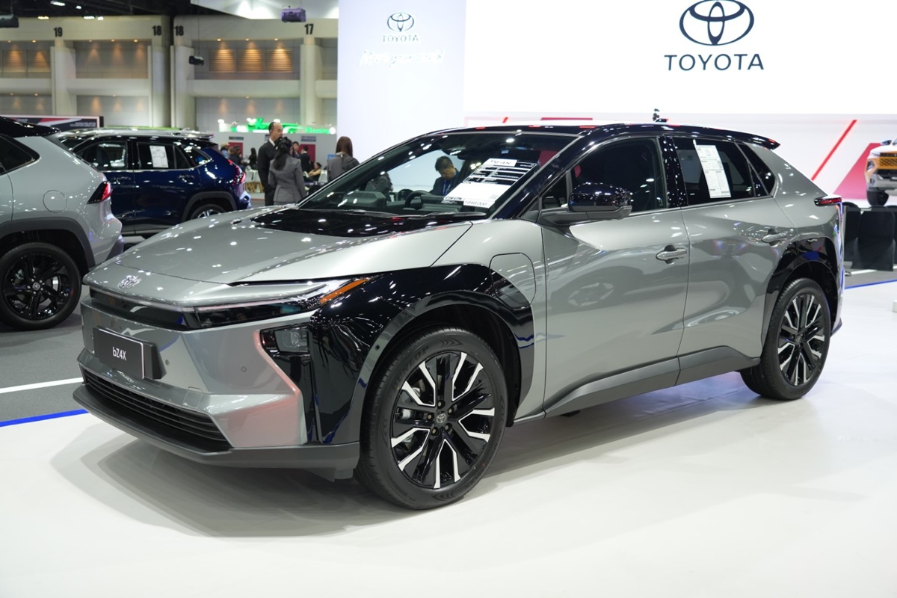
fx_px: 897
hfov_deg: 53.1
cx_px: 448
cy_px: 299
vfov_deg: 36.9
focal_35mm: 36
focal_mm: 36
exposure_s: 1/160
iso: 800
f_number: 4
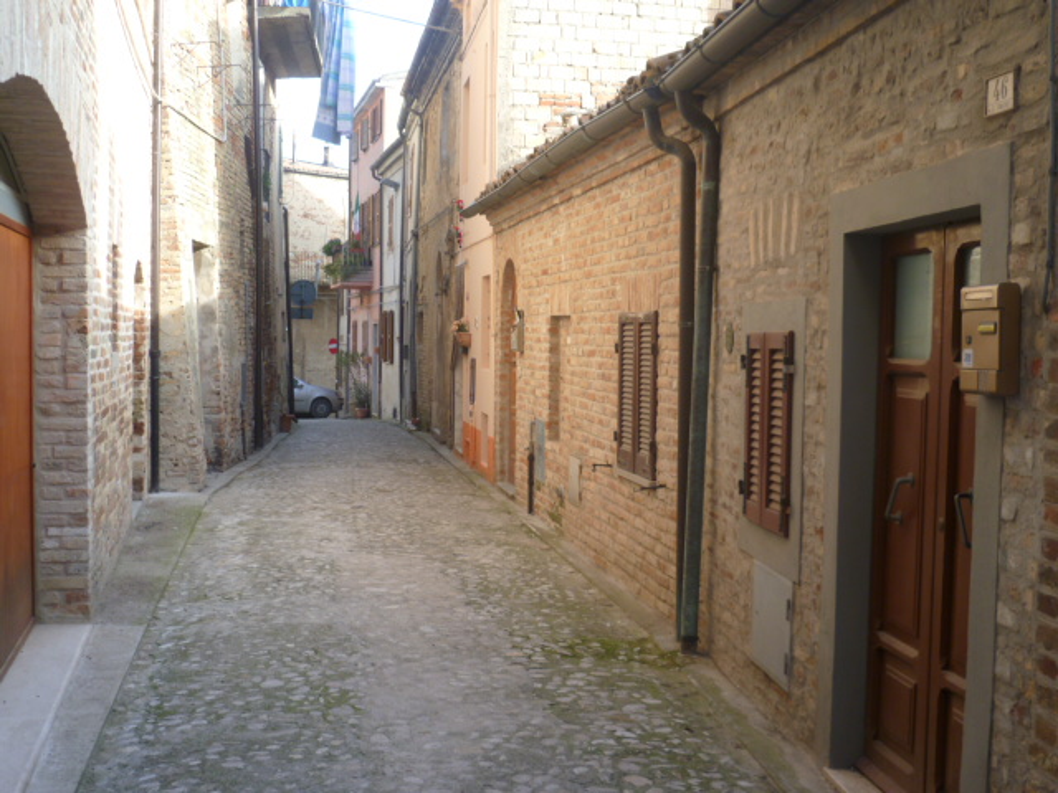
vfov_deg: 34.3
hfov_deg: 44.8
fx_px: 1284
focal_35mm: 42
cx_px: 529
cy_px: 396
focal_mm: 7.5
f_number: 3.3
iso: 80
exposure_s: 1/100
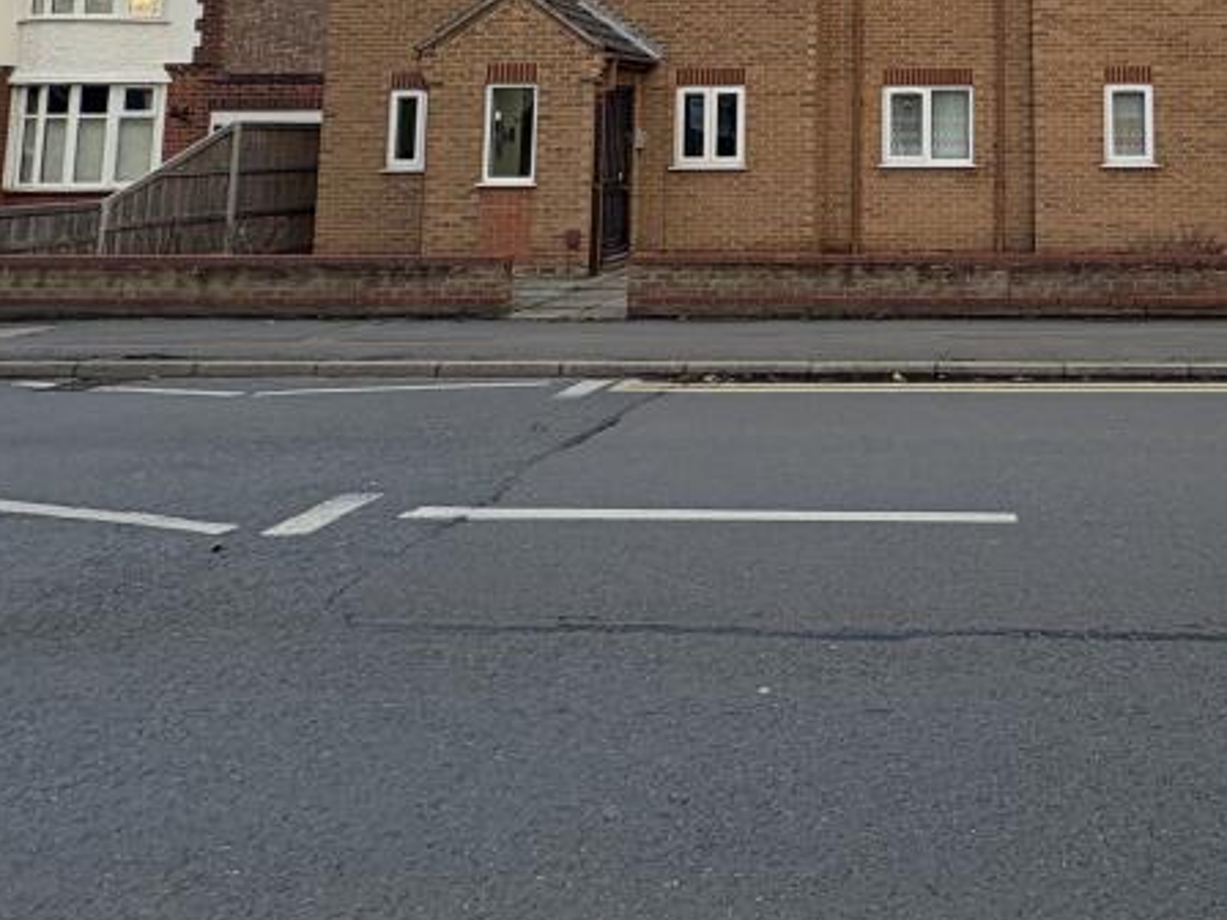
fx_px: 1134
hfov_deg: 52.3
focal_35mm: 32
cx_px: 1019
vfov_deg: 39.0
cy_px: -3
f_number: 2.2
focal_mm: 2.22
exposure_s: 1/226
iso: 40
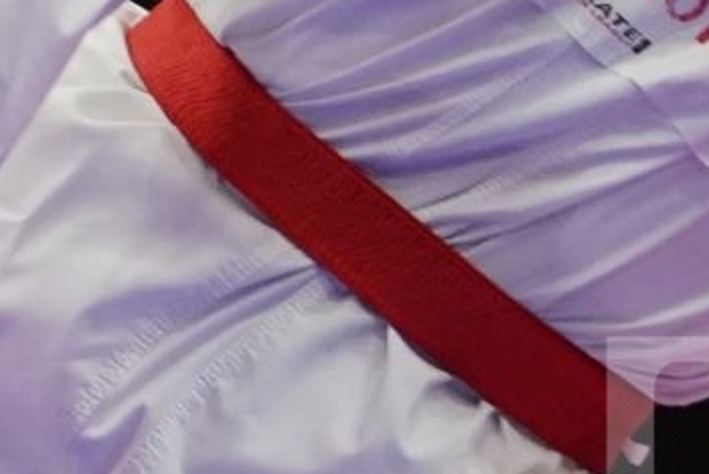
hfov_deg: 1.3
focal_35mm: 1541
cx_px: -577
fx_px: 30373
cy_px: -199
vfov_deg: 0.9
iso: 3200
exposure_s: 1/1000
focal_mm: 200
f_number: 2.8
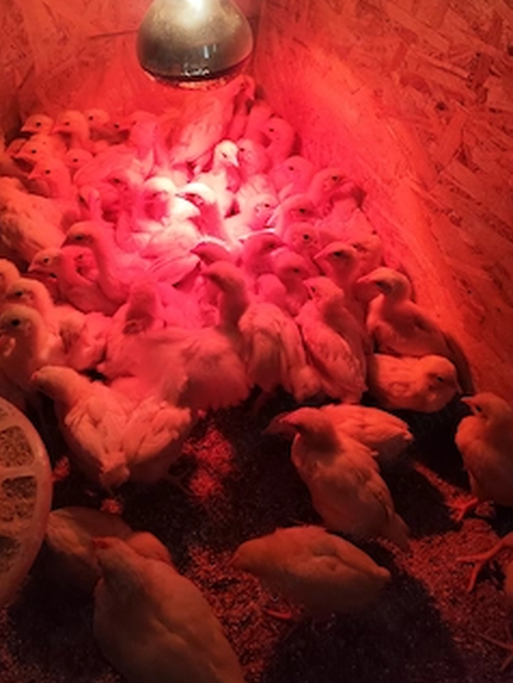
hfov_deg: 48.1
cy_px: 278
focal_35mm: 29
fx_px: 573
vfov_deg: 61.2
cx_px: 222
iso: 320
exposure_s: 1/100
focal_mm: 6.19
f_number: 1.65
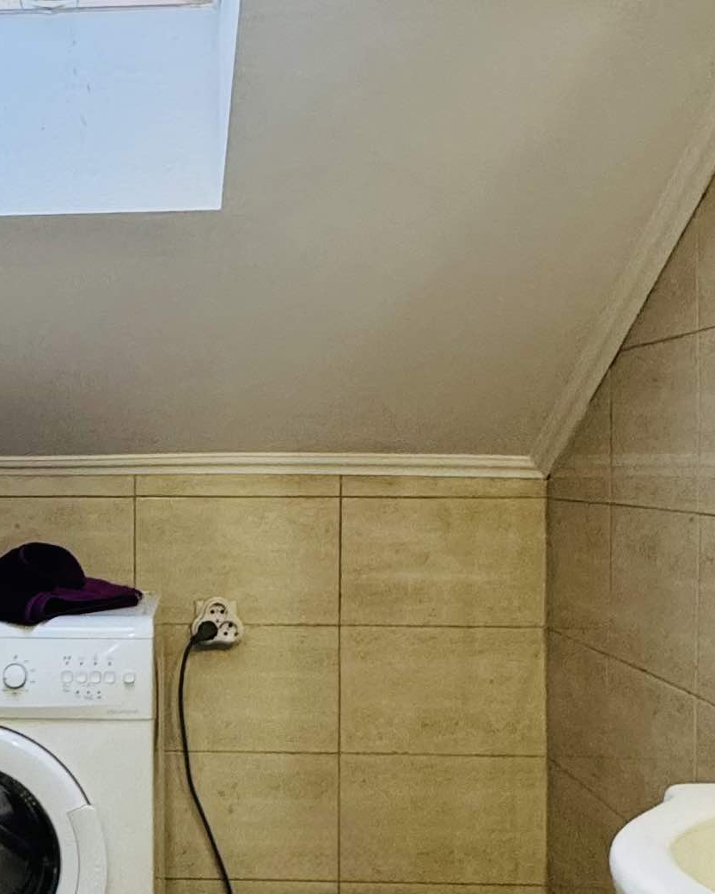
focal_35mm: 53
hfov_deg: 27.4
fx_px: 1402
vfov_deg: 35.4
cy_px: 468
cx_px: 46
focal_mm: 2.22
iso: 250
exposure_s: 1/100
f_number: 2.2
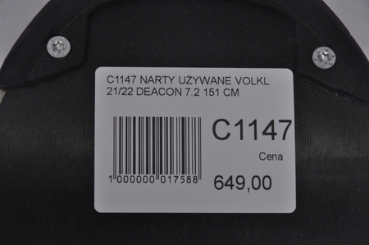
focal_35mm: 158
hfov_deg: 13.1
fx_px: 1613
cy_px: 122
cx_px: 184
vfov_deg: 8.7
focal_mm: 105
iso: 3200
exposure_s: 1/125
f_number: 9.5
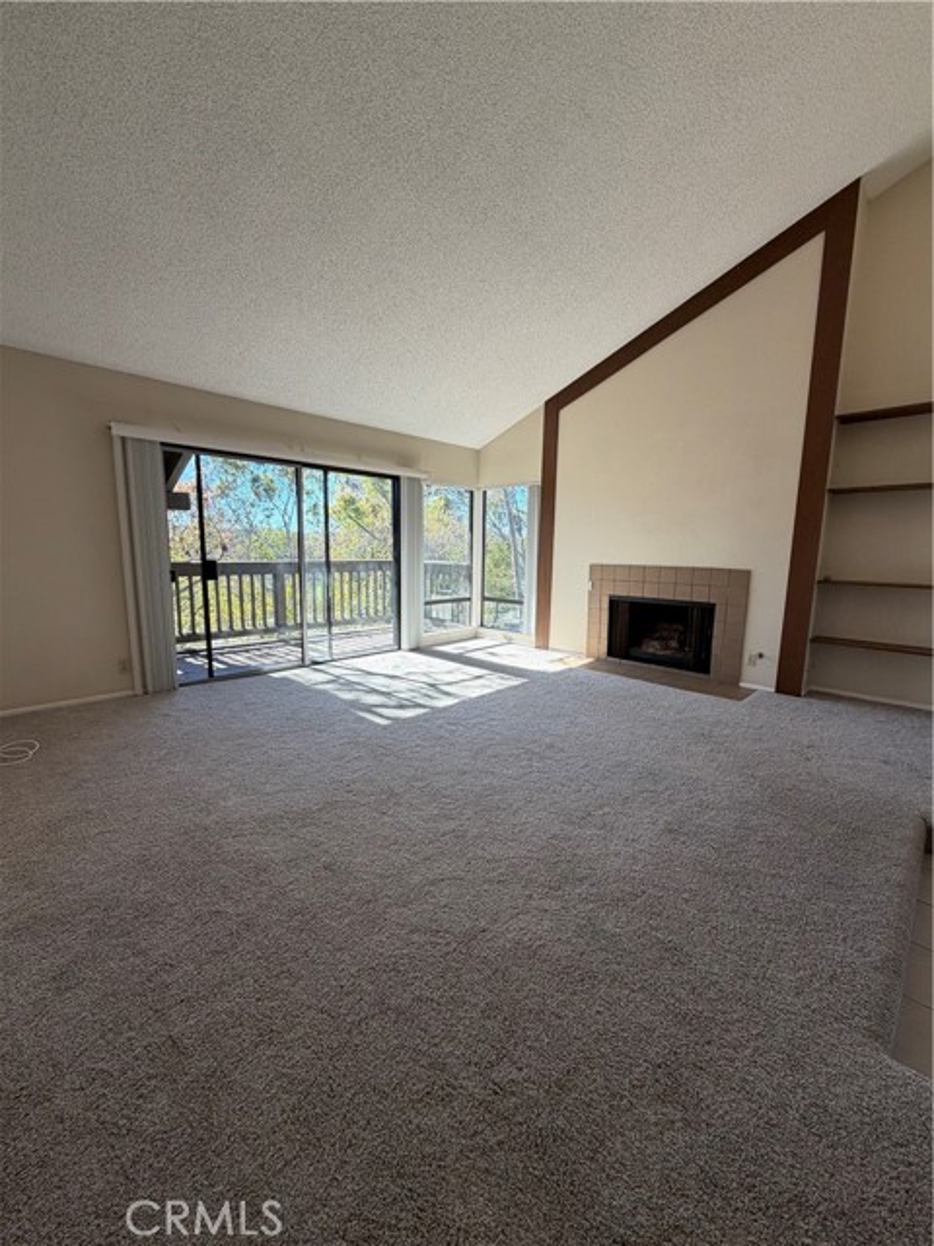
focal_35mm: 14
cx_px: 467
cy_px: 623
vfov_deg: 102.1
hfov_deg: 85.7
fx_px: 504
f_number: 2.2
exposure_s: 1/149
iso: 50
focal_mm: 2.22
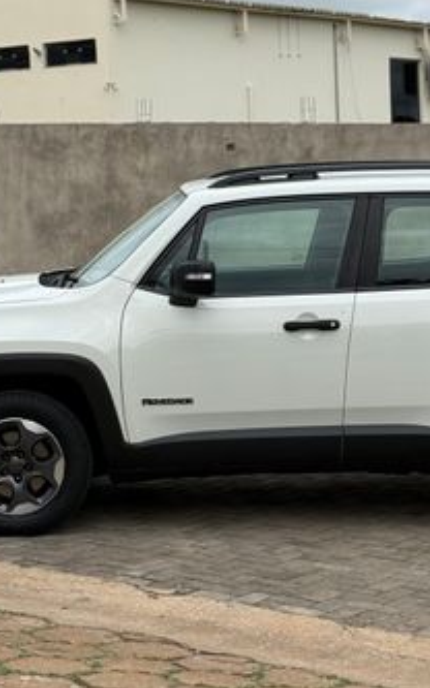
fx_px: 1351
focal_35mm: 72
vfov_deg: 28.6
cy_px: 331
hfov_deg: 18.0
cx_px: 291
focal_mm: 6.76
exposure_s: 1/3891
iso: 80
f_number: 1.78
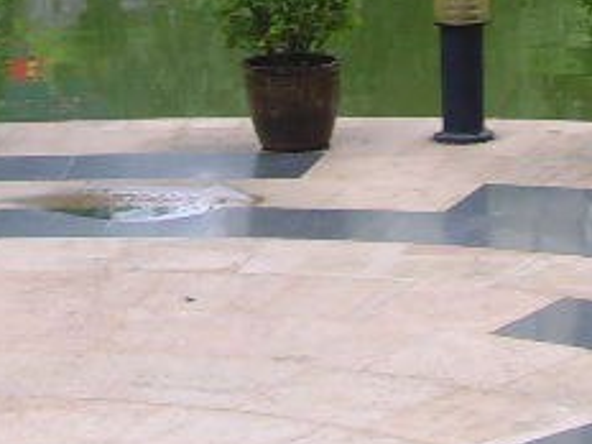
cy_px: -258
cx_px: 66
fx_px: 2942
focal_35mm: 172
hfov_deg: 11.4
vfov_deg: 8.4
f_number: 3.5
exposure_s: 1/90
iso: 100
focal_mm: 6.6
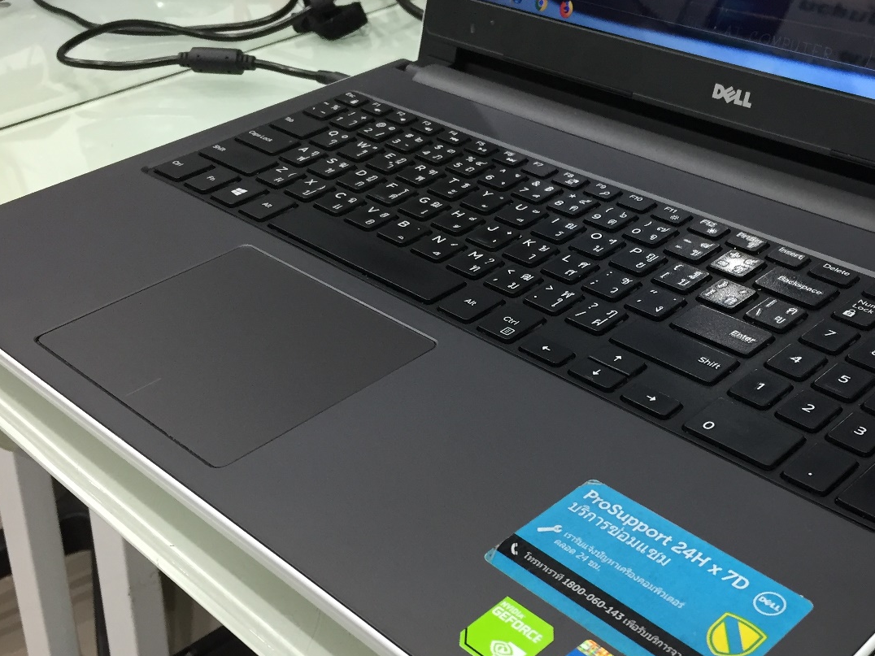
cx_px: 581
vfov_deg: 32.7
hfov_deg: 42.4
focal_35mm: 44
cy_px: 417
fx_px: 1112
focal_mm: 4.15
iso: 125
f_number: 2.2
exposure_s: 1/33
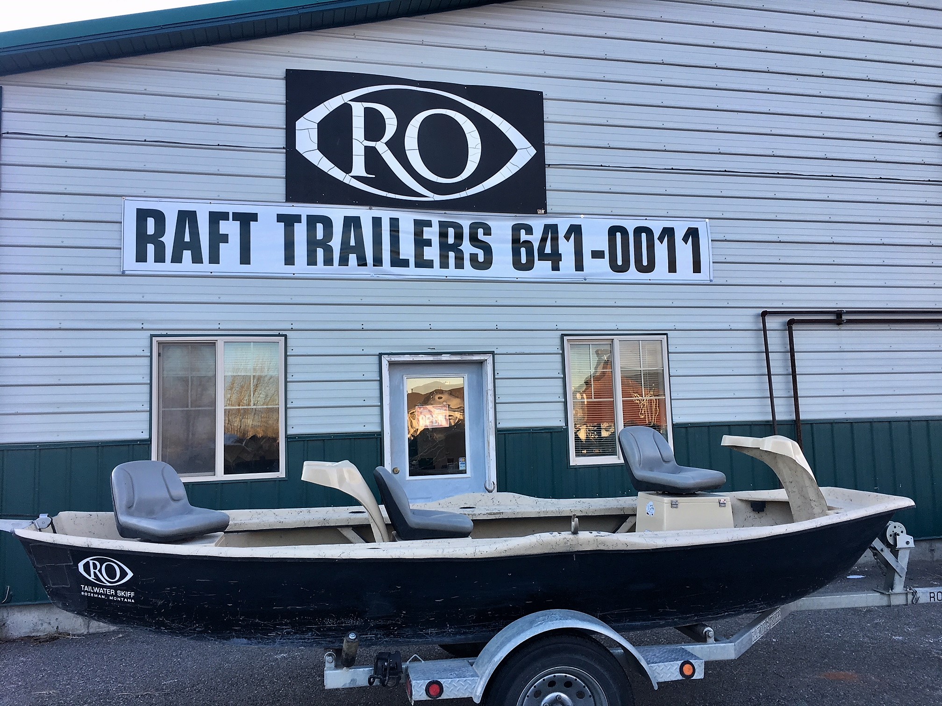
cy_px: 353
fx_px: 789
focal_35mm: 29
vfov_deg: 48.2
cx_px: 471
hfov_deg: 61.7
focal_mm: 4.15
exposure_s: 1/120
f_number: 2.2
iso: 32
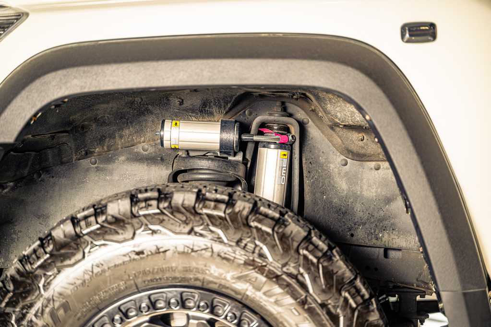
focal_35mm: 75
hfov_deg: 27.0
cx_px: 246
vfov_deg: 18.2
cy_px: 164
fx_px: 1023
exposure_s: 1/200
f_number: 2.8
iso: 250
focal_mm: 75
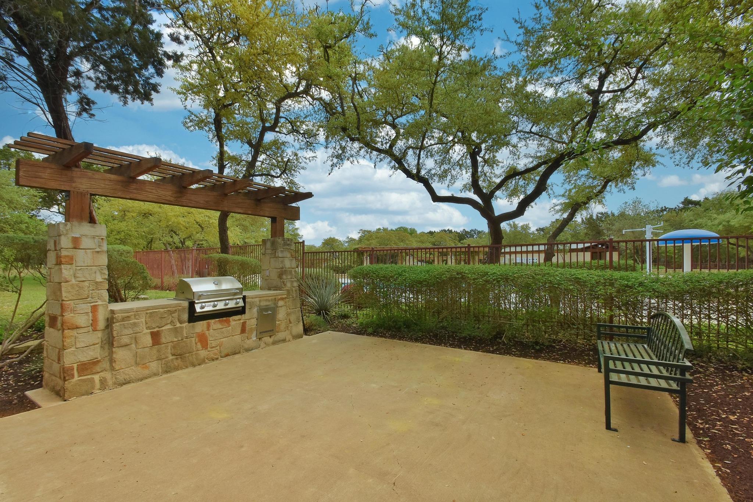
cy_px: 251
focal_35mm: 15
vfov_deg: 77.3
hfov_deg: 100.4
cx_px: 376
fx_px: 314
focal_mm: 10
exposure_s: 1/250
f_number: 11
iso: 250
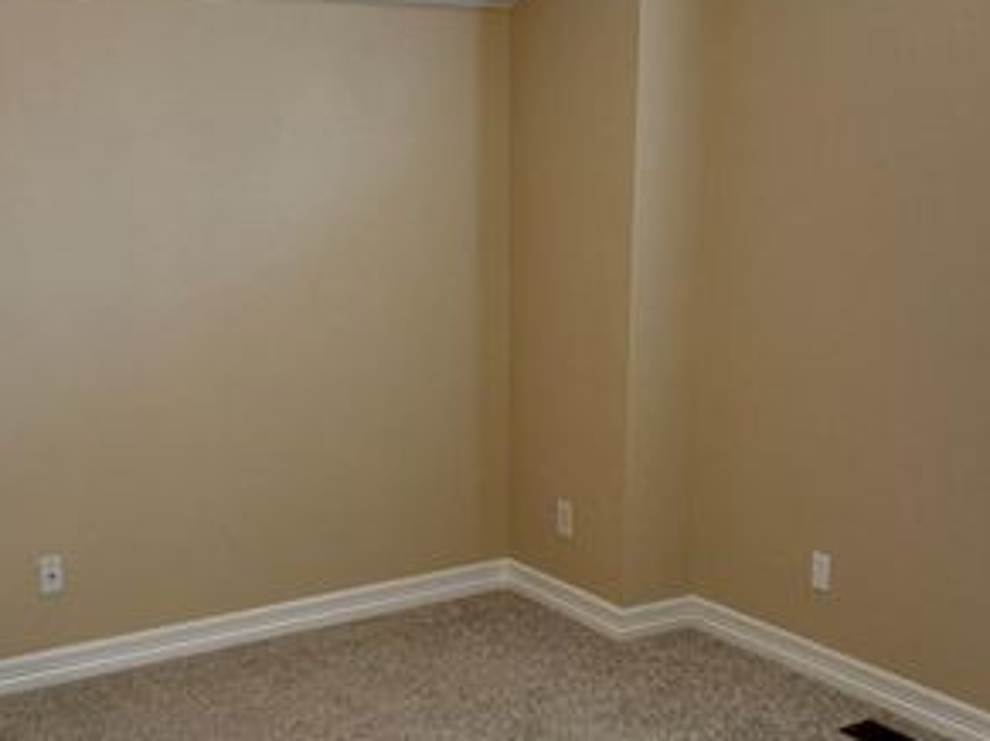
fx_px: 1401
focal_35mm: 49
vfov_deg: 29.6
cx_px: 490
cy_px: 437
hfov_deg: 38.9
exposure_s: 1/60
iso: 125
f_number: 1.78
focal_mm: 6.76
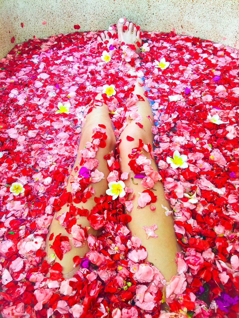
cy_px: 159
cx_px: 120
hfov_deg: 48.2
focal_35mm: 29
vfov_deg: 61.7
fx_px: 267
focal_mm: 4.15
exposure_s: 1/100
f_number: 2.2
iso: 40
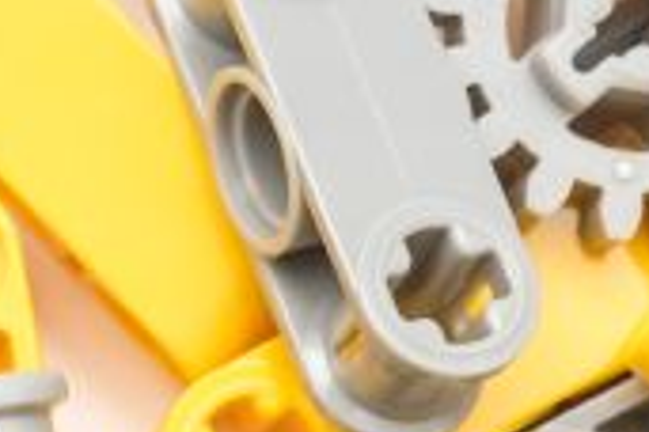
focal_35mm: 419
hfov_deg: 4.9
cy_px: 1396
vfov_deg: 3.2
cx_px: 315
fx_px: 7553
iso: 64
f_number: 8
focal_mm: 55
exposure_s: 1/60
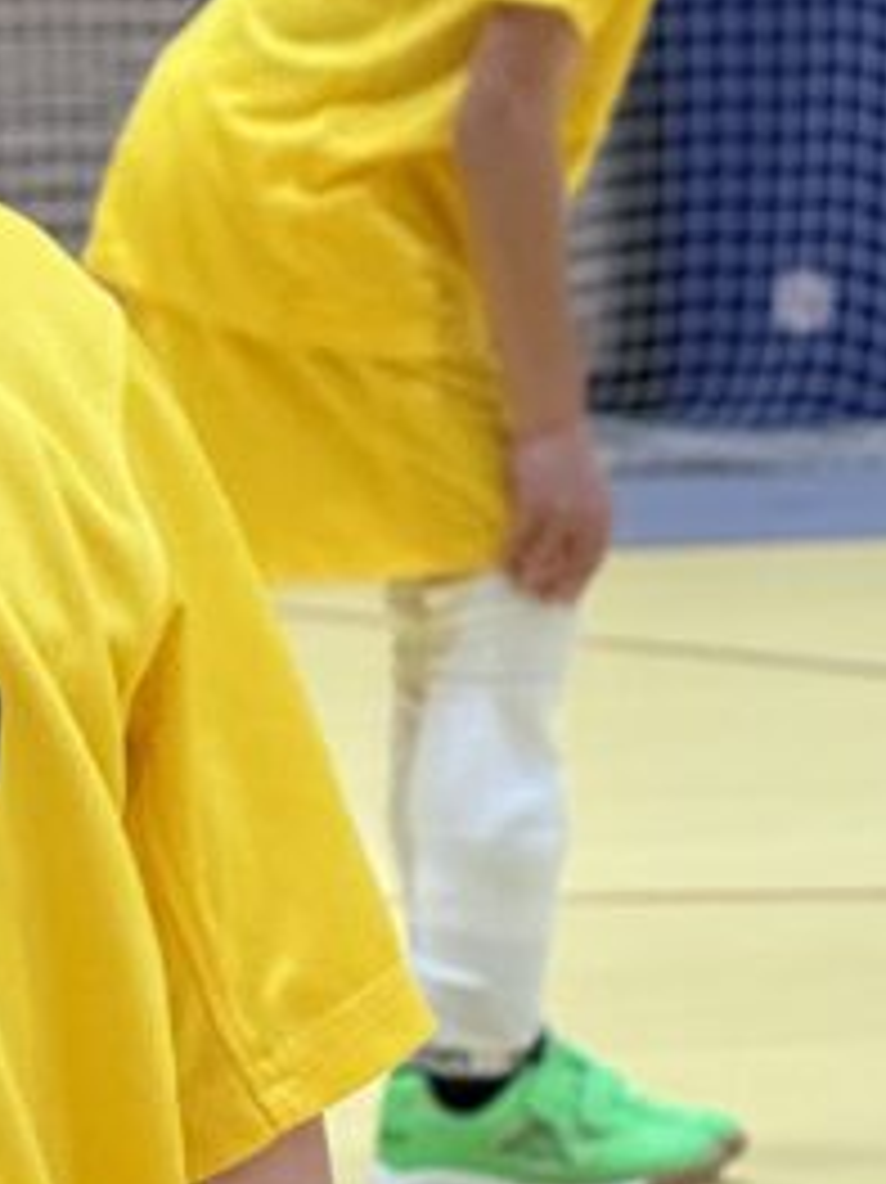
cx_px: 324
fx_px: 15984
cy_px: 95
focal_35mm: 468
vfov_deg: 4.2
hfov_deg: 3.2
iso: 125
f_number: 2.8
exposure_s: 1/100
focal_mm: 15.66
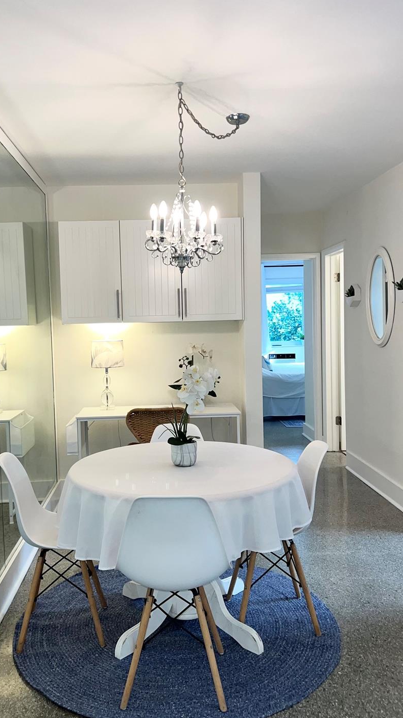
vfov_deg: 62.6
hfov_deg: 37.6
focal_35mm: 31
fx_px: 589
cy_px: 342
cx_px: 166
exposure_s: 1/120
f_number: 1.5
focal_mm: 5.7
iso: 80
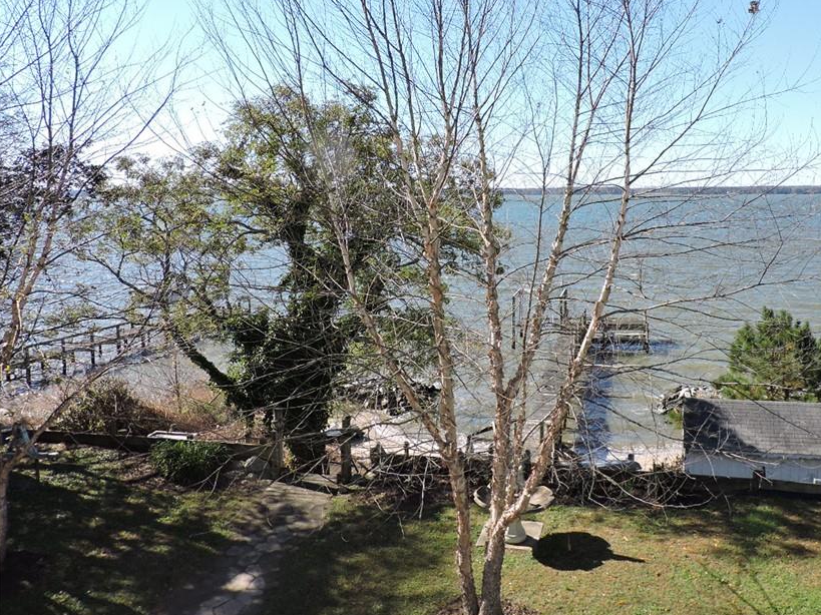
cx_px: 509
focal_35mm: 30
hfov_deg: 59.3
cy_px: 285
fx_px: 711
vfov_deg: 46.8
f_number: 3
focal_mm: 4.3
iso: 100
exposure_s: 1/800
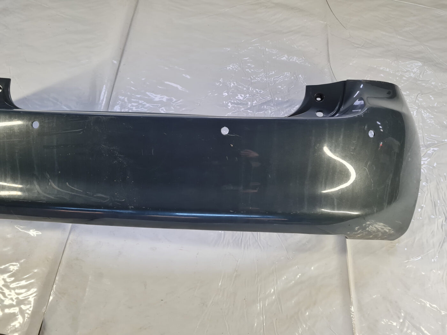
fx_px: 336
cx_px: 224
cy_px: 168
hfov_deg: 67.3
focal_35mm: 26
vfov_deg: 53.1
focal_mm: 5.4
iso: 125
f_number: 1.8
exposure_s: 1/100
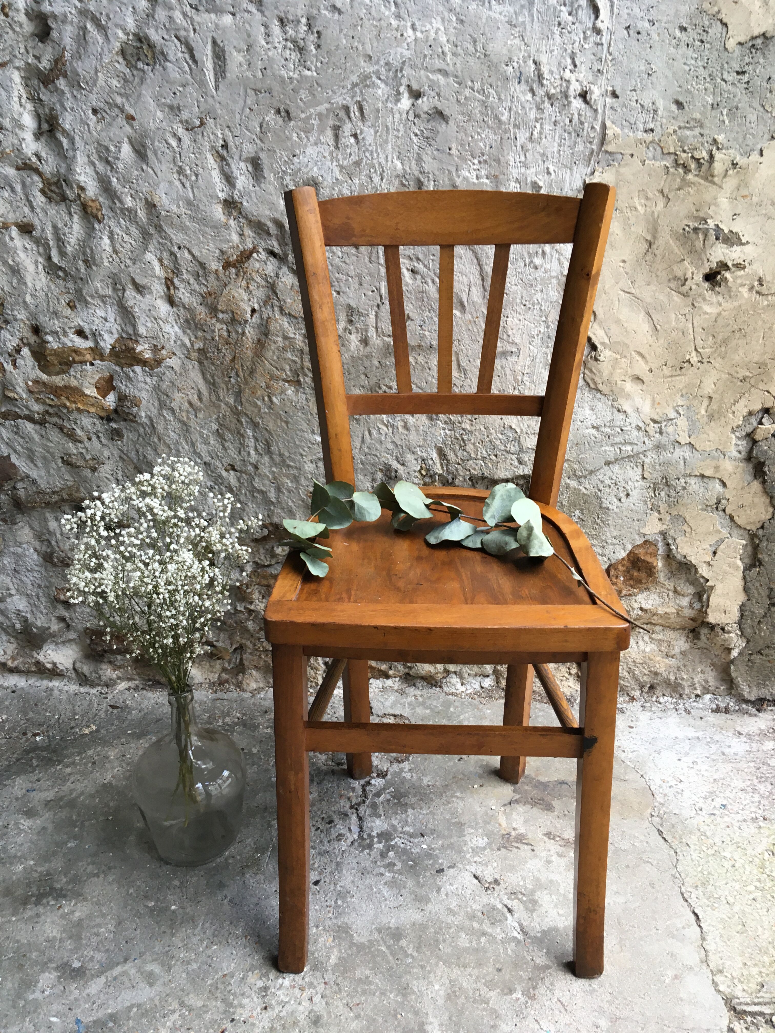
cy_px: 516
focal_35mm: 29
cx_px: 388
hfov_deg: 48.2
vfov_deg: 61.7
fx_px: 866
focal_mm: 4.15
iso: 32
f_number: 2.2
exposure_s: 1/33
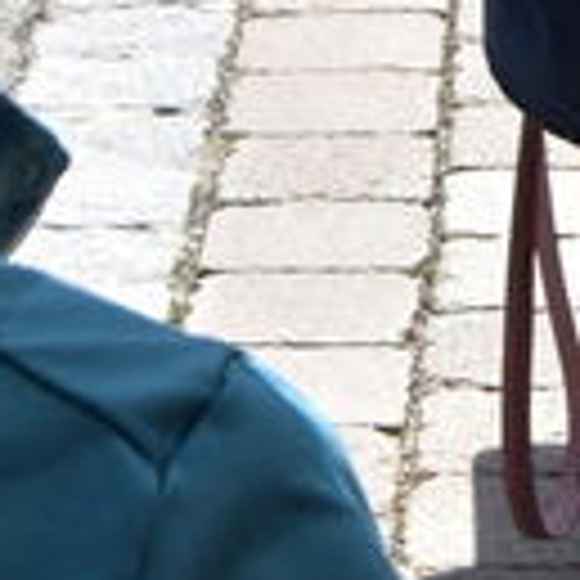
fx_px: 7639
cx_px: 1340
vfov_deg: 4.3
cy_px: -405
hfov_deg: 4.3
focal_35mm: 403
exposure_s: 1/400
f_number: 10
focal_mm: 34
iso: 400
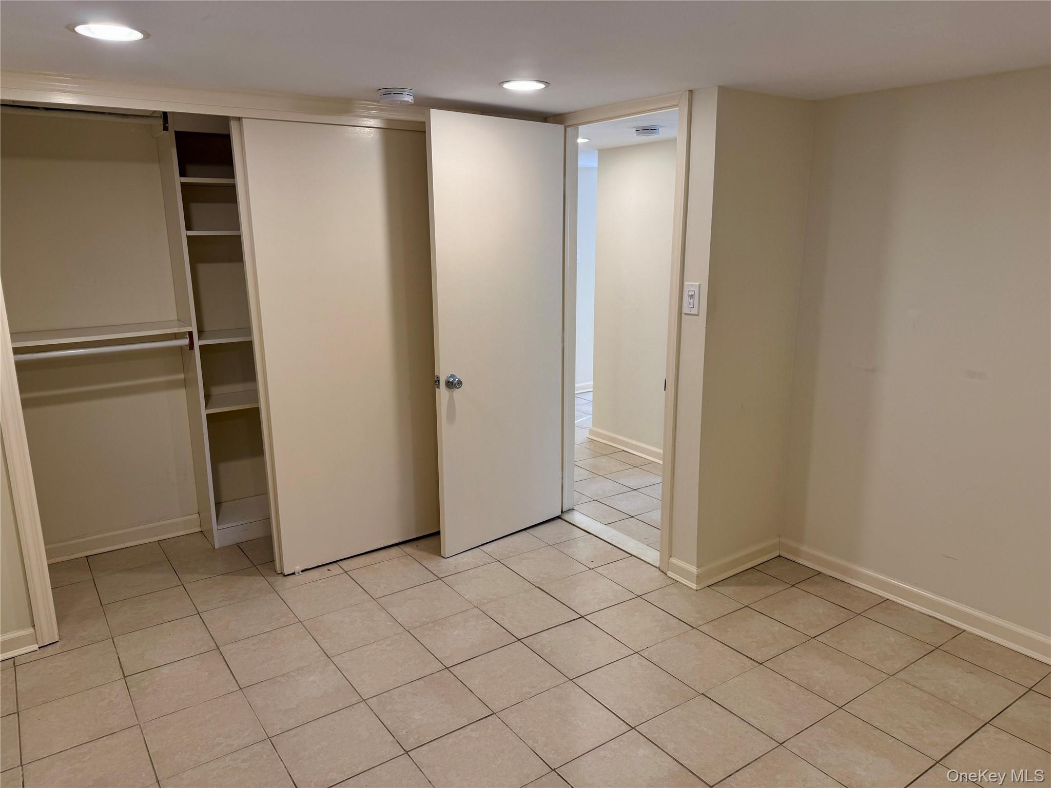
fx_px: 729
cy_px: 394
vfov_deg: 56.8
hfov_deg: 71.6
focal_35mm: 24
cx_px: 526
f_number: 1.78
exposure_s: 1/120
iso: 125
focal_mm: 6.76
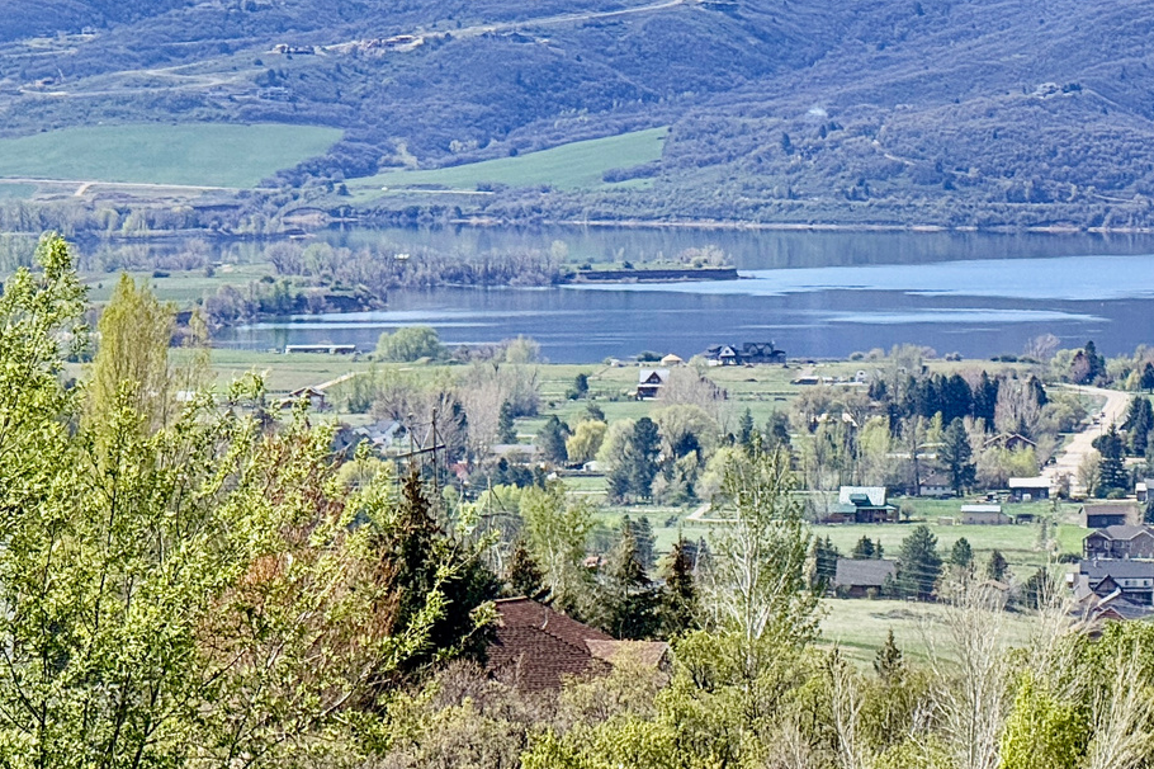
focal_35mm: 281
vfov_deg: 4.9
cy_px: 15
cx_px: 1203
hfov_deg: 7.3
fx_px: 9004
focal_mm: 15.66
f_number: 2.8
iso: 64
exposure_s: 1/2083
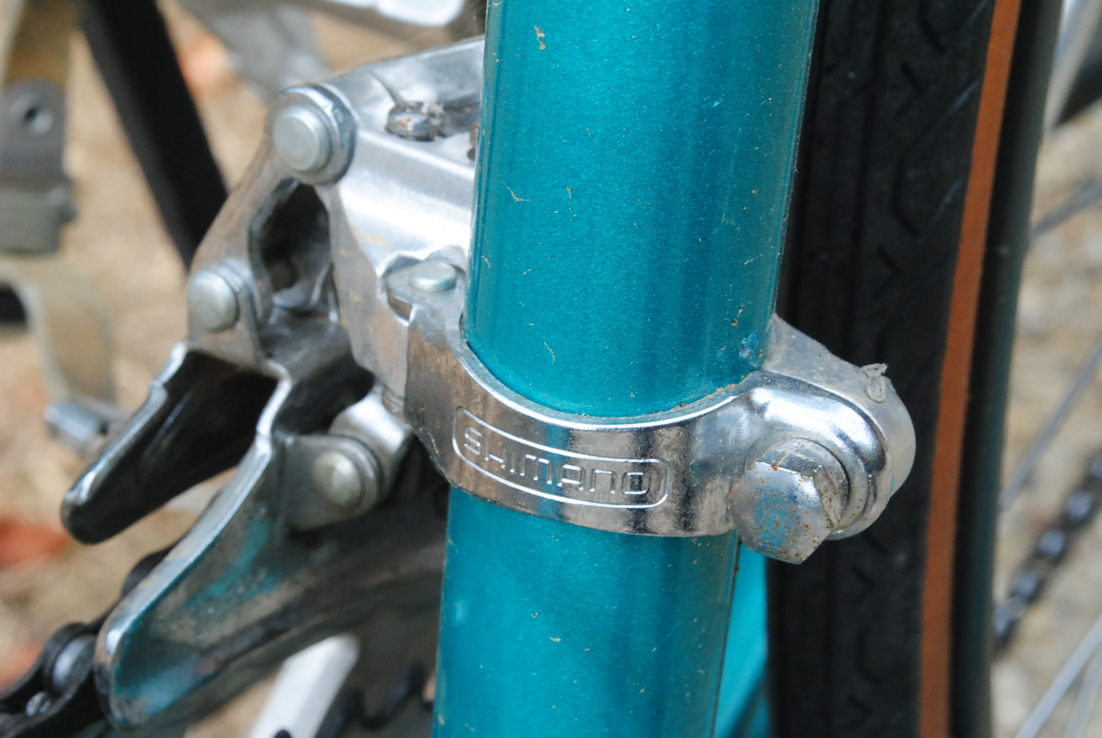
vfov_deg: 16.6
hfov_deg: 24.6
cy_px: 369
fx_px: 2528
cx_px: 551
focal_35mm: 82
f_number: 14
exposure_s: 1/125
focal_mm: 55
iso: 800
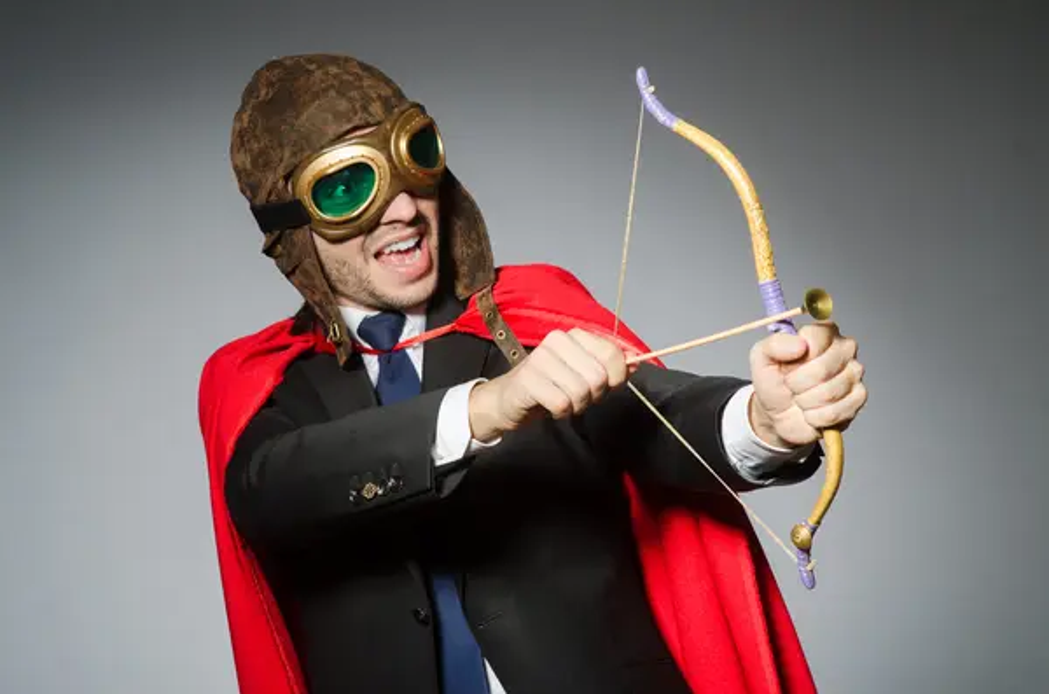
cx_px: 524
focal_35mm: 128
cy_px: 347
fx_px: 3706
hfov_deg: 16.1
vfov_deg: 10.7
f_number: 6.3
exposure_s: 1/200
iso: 100
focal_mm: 85
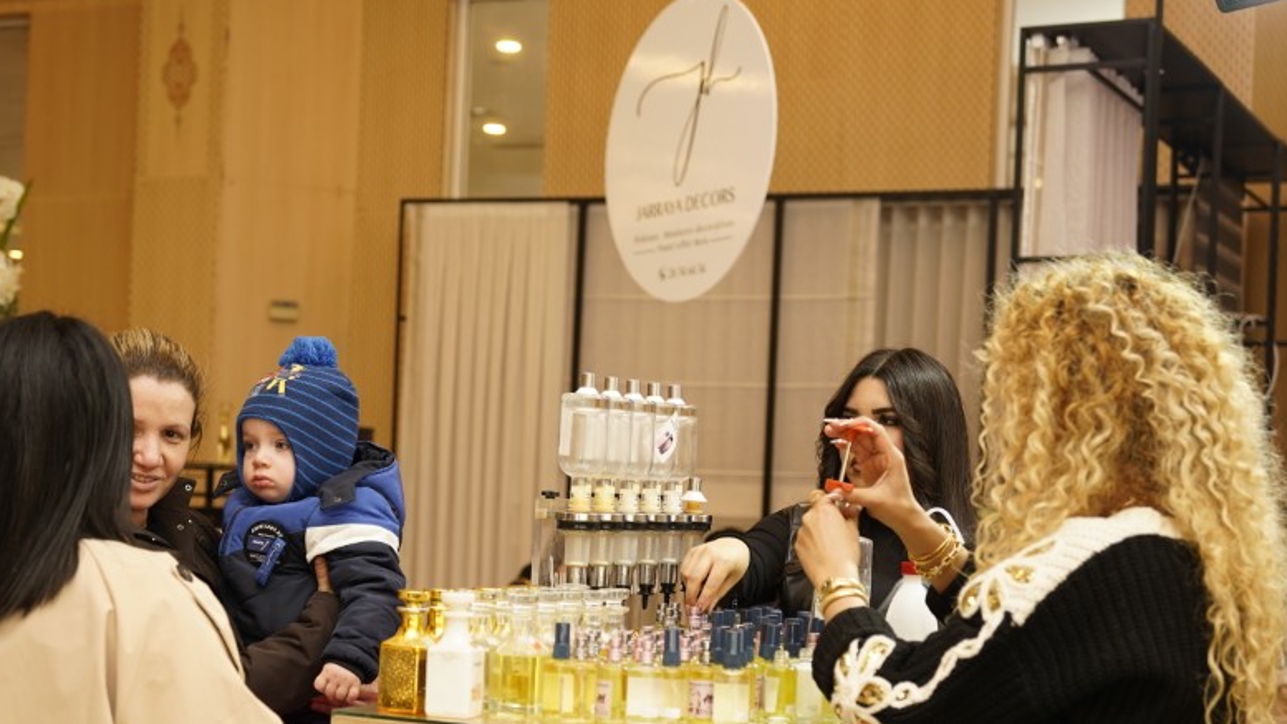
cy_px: 491
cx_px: 570
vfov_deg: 20.5
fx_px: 1998
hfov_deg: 35.7
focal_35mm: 59
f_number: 3.2
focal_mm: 43.4
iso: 400
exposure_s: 1/200
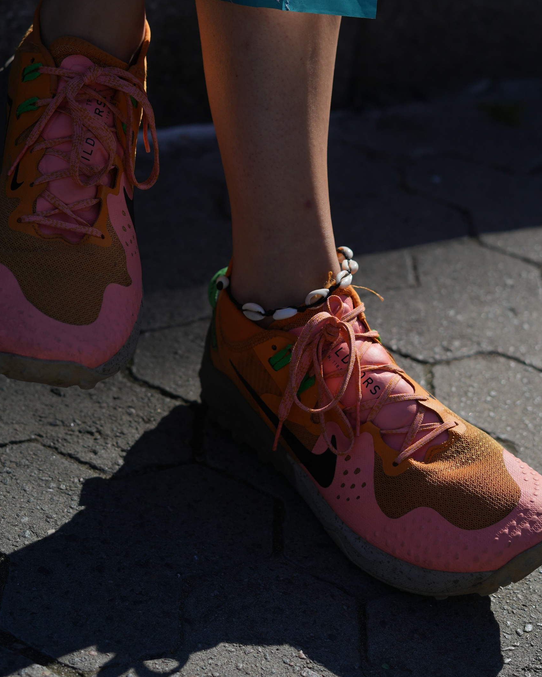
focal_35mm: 85
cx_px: 299
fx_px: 1704
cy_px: 214
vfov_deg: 22.4
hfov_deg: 18.1
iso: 100
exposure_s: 1/2000
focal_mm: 50
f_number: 3.5
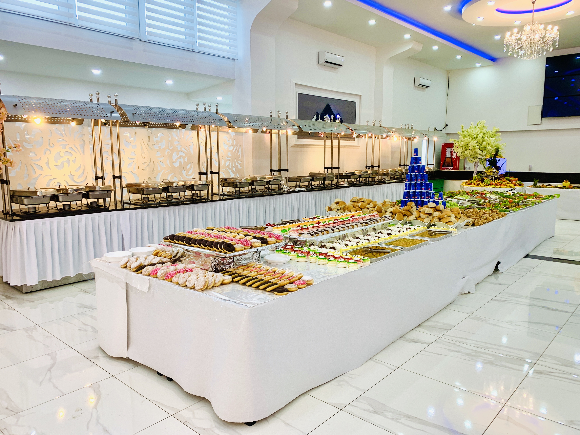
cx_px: 290
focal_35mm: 26
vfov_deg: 53.1
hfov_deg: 67.3
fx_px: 436
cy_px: 218
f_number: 1.8
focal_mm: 4.25
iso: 50
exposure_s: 1/50
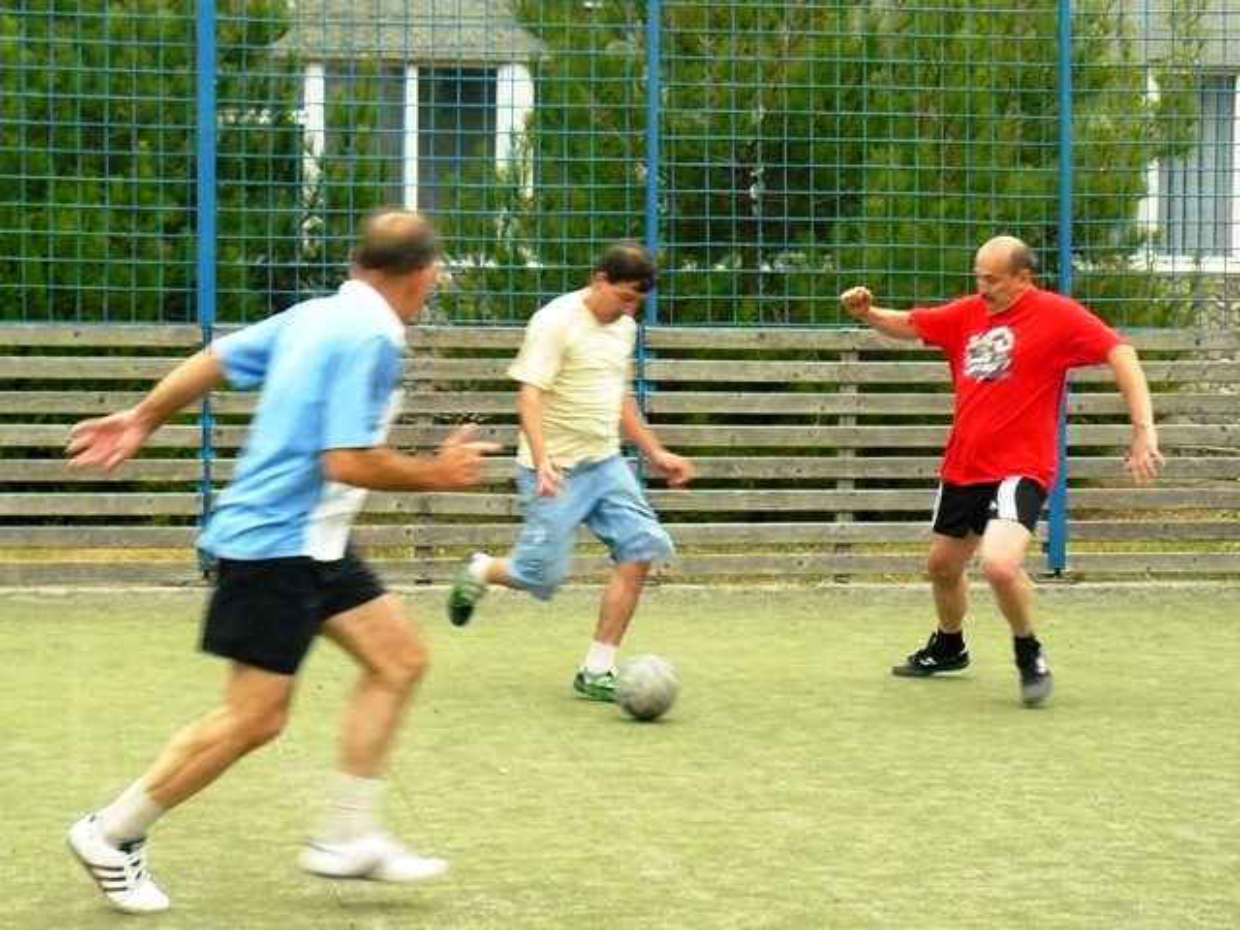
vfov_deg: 19.1
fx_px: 2758
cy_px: 465
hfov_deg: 25.3
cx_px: 620
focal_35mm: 77
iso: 320
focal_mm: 12.9
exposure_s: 1/125
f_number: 3.2
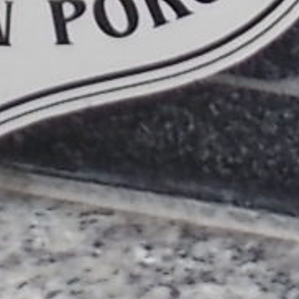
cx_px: 353
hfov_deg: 1.7
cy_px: -519
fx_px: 9880
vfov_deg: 1.7
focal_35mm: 1011
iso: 80
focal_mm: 23
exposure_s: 1/125
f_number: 6.5
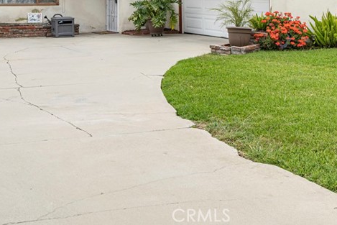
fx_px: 674
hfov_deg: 28.0
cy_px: -20
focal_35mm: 72
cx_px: 208
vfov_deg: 18.3
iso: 320
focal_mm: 33
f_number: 7.1
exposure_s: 1/500
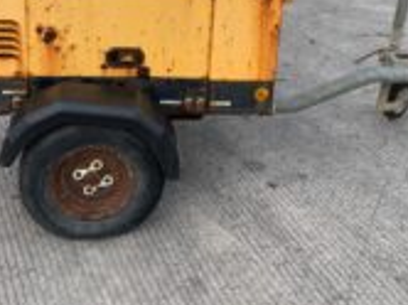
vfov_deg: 22.8
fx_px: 741
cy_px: 44
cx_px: 229
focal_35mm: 63
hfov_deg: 30.7
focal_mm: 3
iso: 16
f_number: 1.8
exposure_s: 1/1055
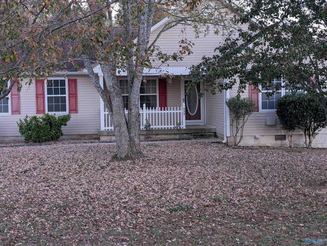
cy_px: 123
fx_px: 463
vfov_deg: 29.7
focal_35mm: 49
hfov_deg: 38.9
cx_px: 164
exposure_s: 1/59.3
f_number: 1.68
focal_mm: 6.9
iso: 82
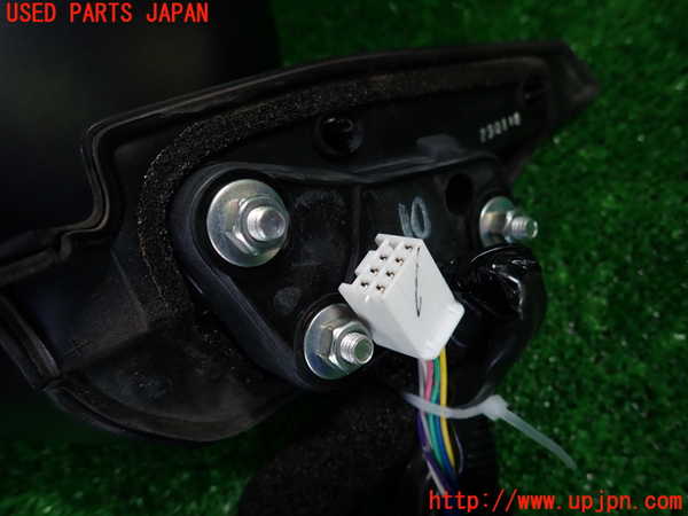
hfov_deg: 69.4
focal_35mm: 25
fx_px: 497
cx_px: 344
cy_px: 258
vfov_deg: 54.9
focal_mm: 4.5
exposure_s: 1/60
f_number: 2
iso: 160
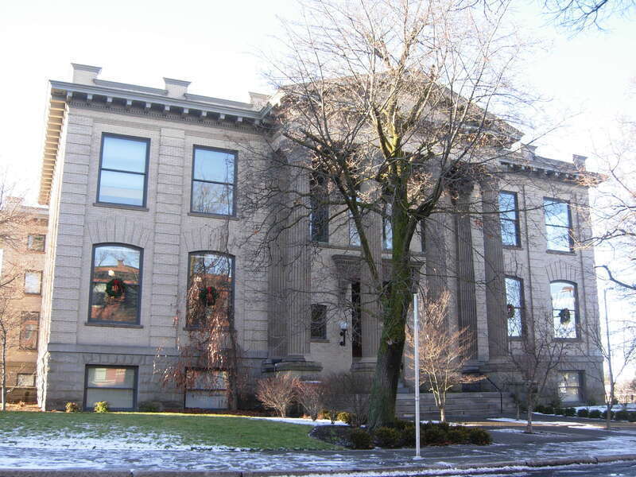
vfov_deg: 39.7
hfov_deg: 51.4
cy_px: 238
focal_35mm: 36
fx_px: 661
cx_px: 318
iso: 50
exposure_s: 1/78.3
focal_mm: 7.5
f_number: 3.4
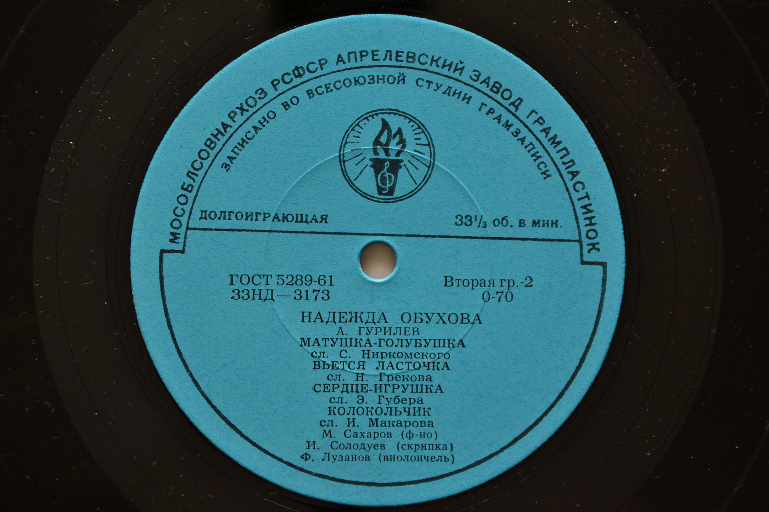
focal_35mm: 105
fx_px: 2243
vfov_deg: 13.0
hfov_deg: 19.5
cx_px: 384
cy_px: 256
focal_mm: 70
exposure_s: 1/200
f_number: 7.1
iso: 800
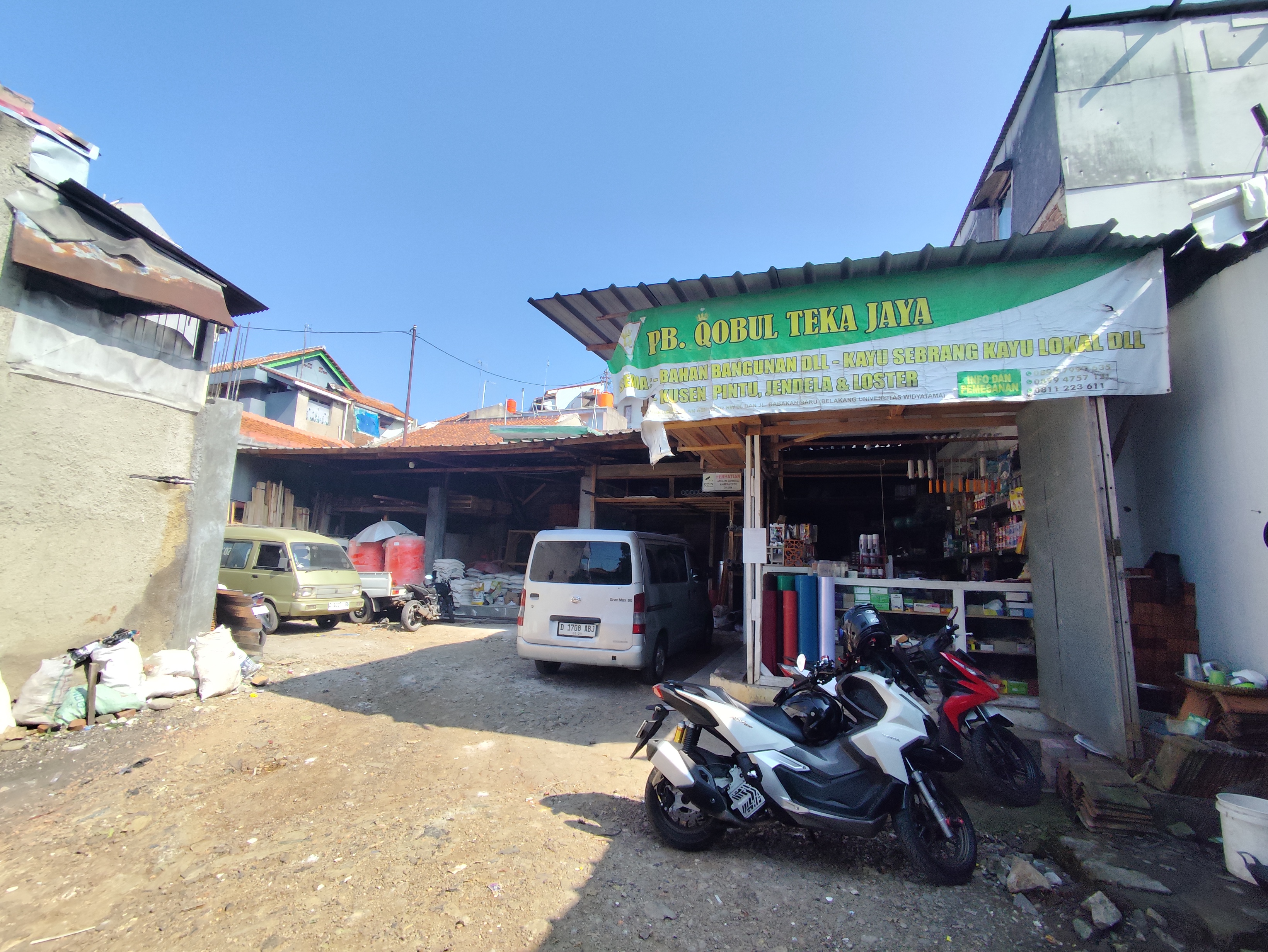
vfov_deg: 78.2
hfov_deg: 94.5
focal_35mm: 16
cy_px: 476
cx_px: 634
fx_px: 586
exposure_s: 1/1139
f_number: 2.2
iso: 50
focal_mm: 1.65
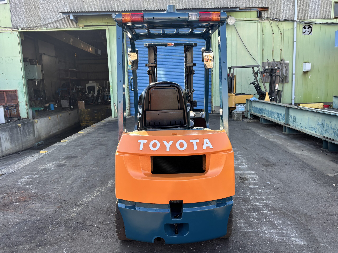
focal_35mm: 26
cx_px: 169
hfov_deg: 67.3
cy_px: 126
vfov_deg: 53.1
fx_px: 254
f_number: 1.6
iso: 40
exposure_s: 1/255
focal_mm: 5.96
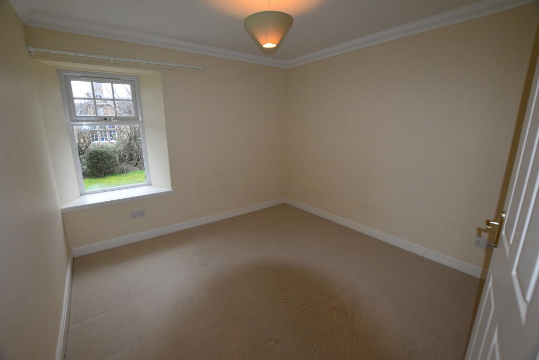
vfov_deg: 77.3
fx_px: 225
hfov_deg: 100.4
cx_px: 270
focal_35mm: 15
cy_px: 180
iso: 800
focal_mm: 10
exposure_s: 1/100
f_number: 5
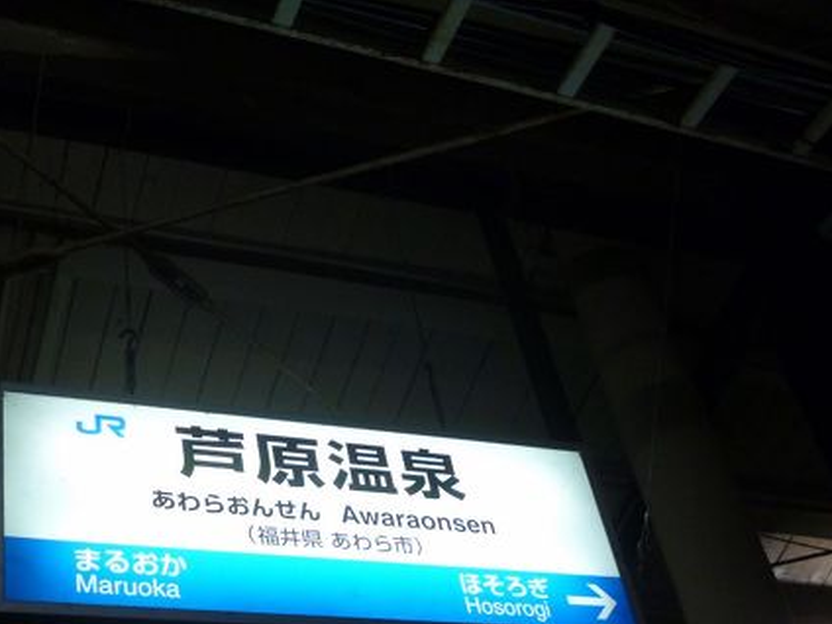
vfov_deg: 29.2
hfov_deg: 38.5
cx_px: 285
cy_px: 476
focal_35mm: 49
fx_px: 1178
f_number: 2.9
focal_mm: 5.7
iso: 250
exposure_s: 1/60
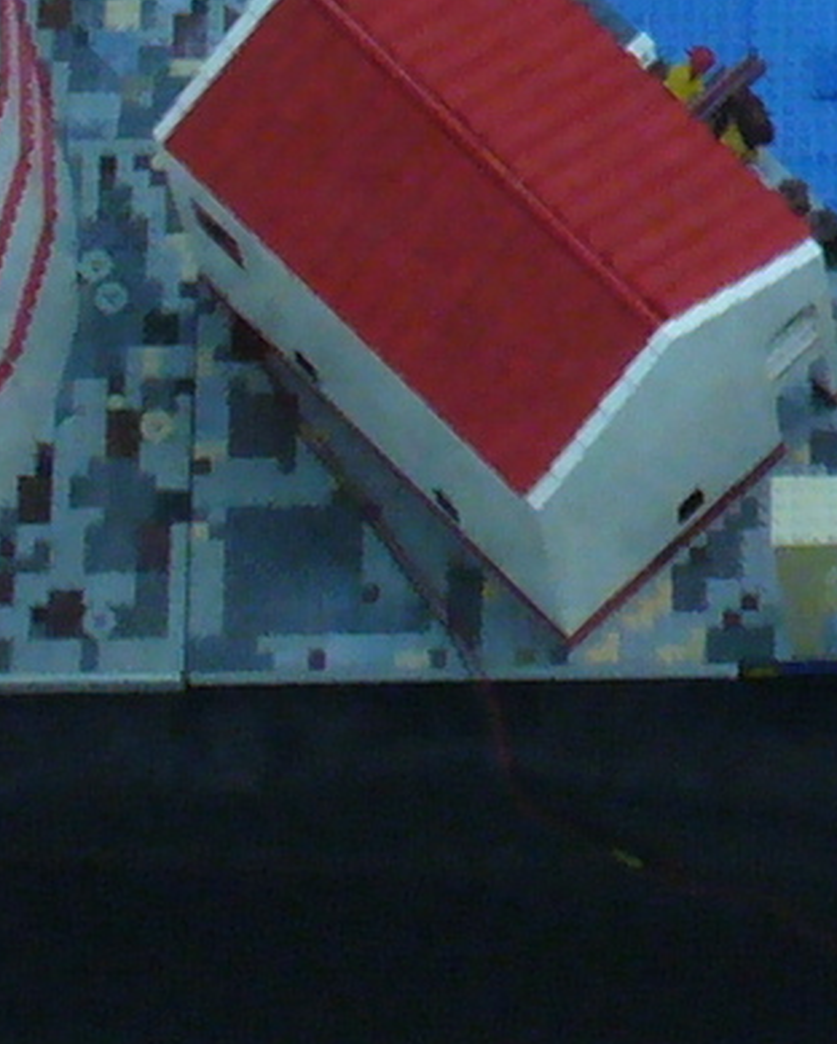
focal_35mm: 308
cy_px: -644
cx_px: 2205
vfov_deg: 6.2
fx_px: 9522
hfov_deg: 4.9
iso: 200
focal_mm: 7.9
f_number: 3
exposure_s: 1/25
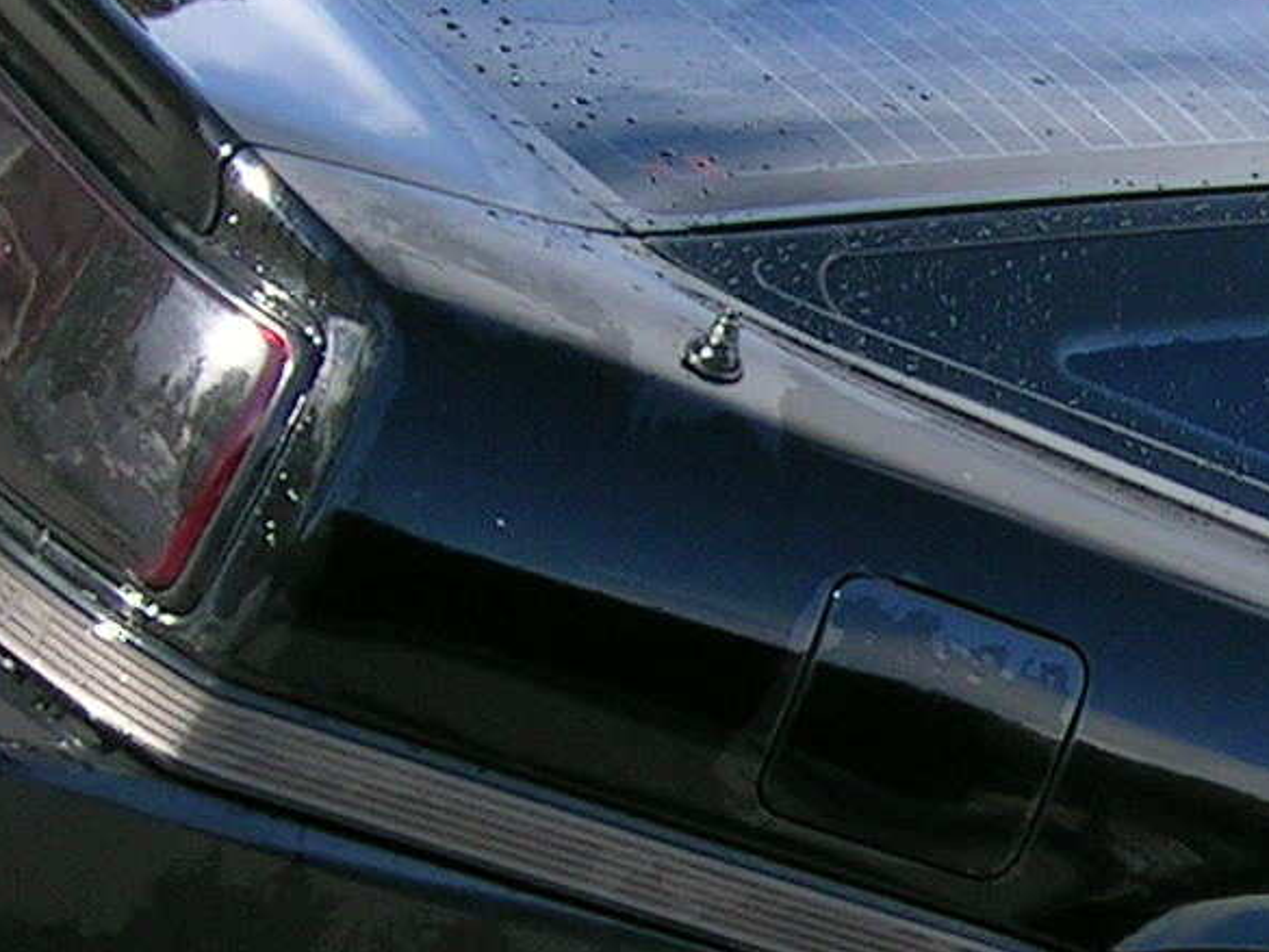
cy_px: 867
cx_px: 1505
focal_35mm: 140
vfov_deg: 10.5
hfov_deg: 13.7
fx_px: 5133
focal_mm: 6.1
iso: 50
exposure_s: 1/395
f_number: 2.9
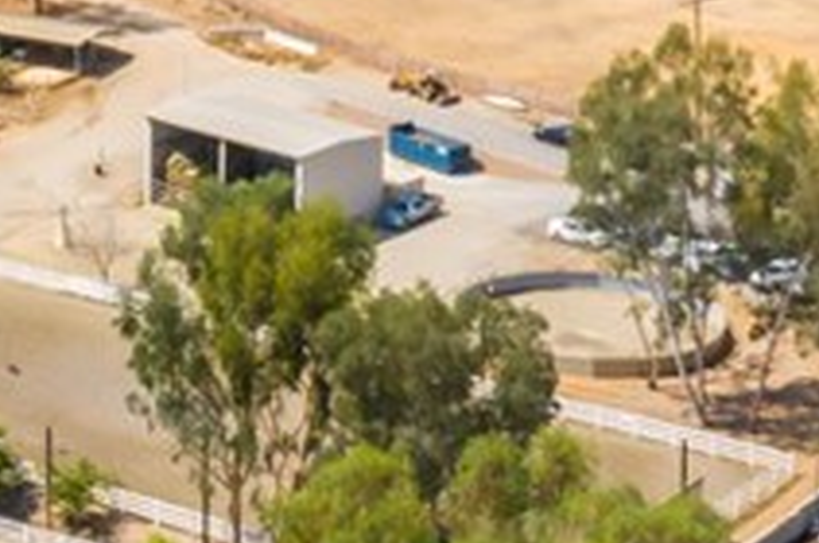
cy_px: -175
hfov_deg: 14.4
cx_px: -283
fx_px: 3089
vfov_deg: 9.8
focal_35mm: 136
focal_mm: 10.26
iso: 100
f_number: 9
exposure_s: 1/60
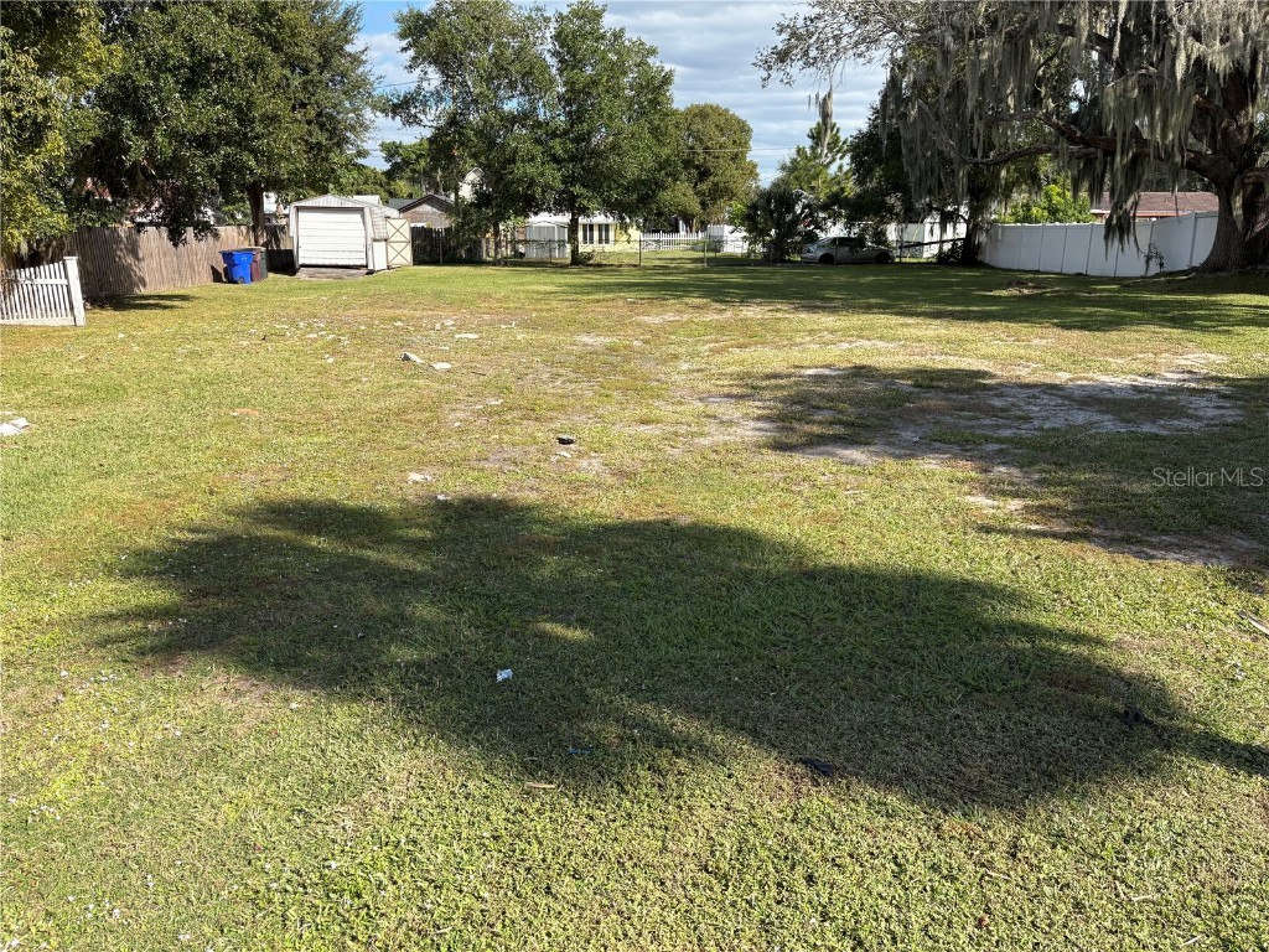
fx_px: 953
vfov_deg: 53.1
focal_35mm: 26
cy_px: 476
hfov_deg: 67.3
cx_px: 634
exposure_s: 1/1848
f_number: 1.6
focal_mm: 5.96
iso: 50
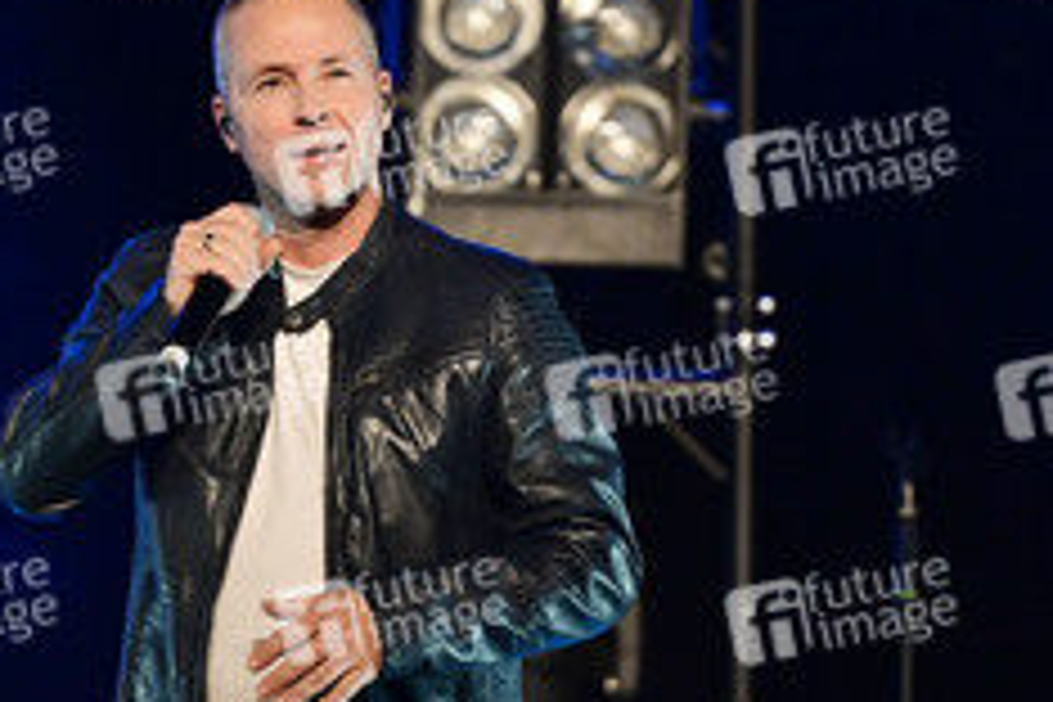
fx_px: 11260
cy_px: 500
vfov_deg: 3.6
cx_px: 272
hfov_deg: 5.4
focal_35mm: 385
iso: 5000
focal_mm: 200
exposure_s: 1/400
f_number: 2.8
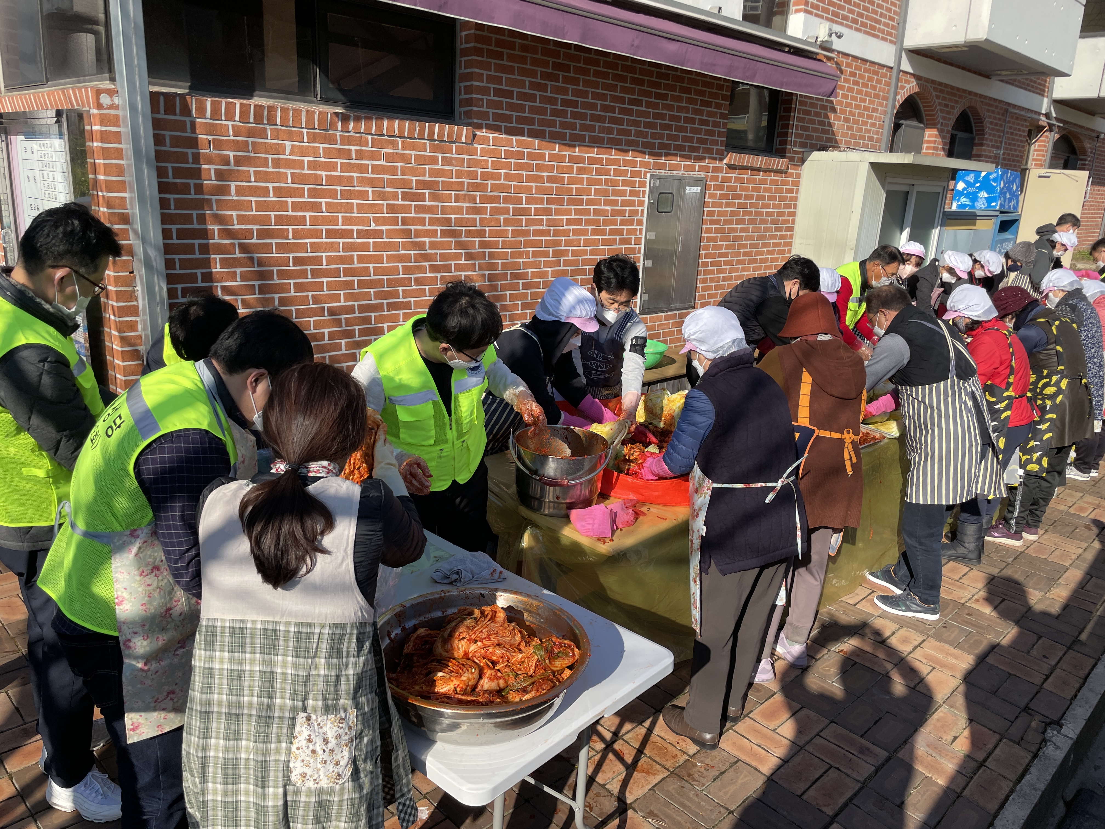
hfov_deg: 67.3
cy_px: 414
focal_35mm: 26
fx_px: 830
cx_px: 552
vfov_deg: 53.1
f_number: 1.6
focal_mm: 4.2
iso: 32
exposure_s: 1/2398
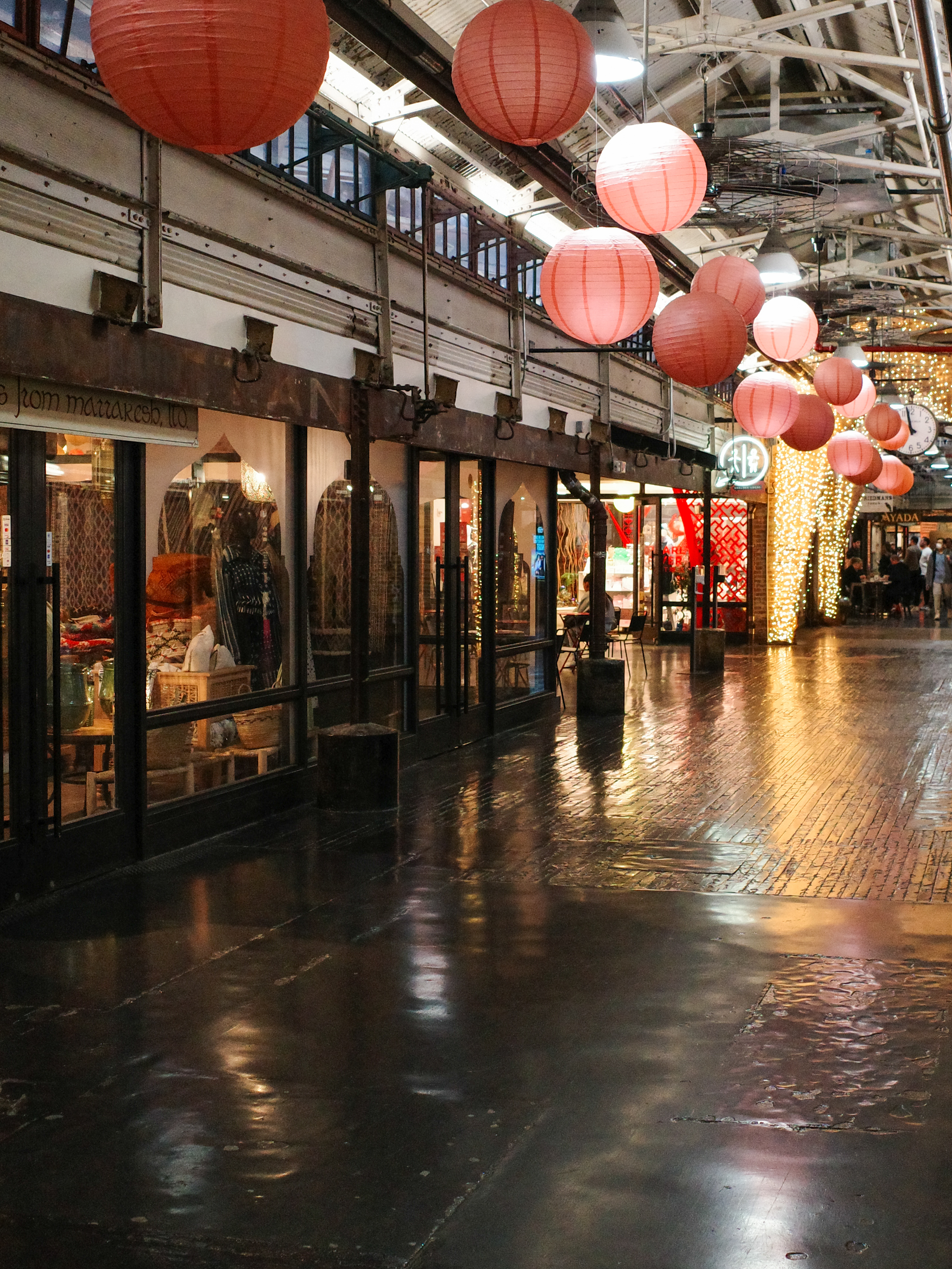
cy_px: 621
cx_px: 618
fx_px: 1686
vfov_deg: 41.2
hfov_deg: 31.3
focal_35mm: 46
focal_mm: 18.3
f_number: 2.8
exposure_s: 1/200
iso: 3200
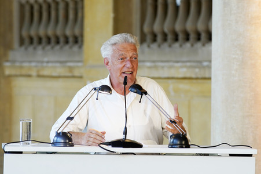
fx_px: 1449
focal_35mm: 200
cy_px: 87
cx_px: 130
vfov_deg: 6.9
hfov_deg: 10.3
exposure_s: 1/250
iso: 640
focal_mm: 200
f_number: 5
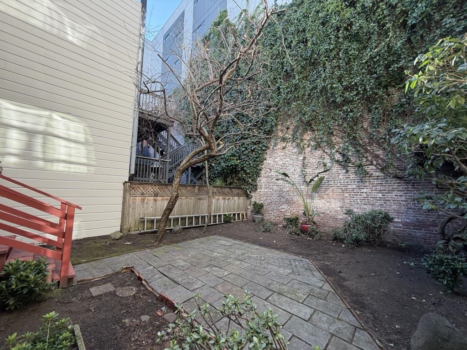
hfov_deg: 102.1
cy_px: 175
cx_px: 234
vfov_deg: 85.7
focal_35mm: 14
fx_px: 189
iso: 40
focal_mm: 2.22
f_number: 2.2
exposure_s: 1/131
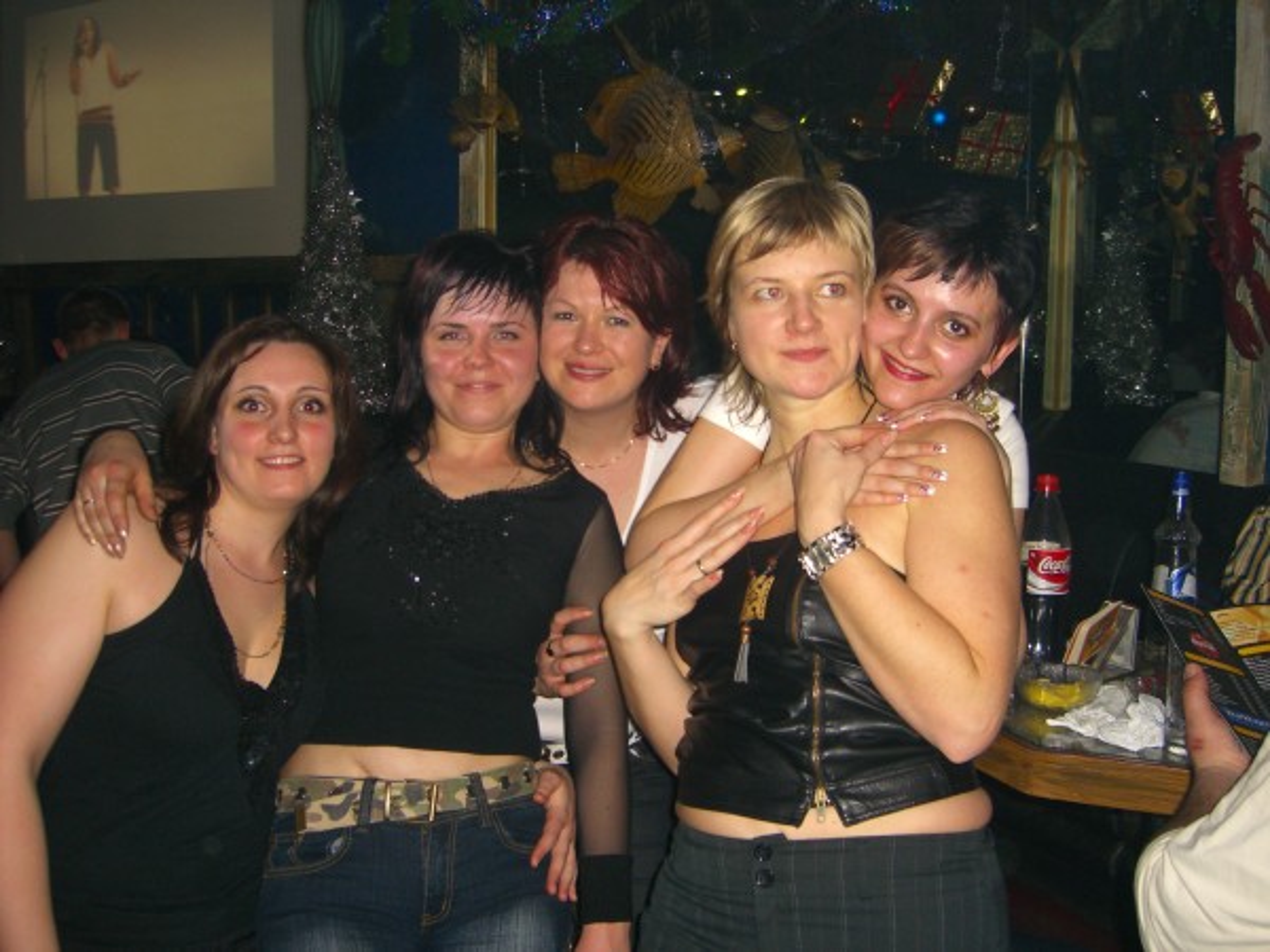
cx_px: 635
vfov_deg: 37.7
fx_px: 1394
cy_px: 476
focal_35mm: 38
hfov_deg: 49.0
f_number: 2.8
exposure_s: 1/60
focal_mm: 7.9
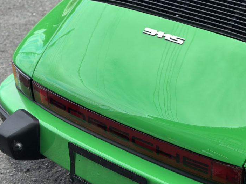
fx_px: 498
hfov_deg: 27.5
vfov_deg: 21.0
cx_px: 177
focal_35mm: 70
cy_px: 101
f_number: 1.78
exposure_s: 1/1751
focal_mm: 6.86
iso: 80
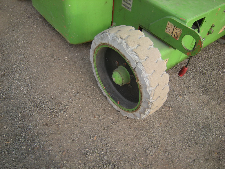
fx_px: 182
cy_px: 84
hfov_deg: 63.4
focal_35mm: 28
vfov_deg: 49.7
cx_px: 112
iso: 64
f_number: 2.8
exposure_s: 1/268
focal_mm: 4.7
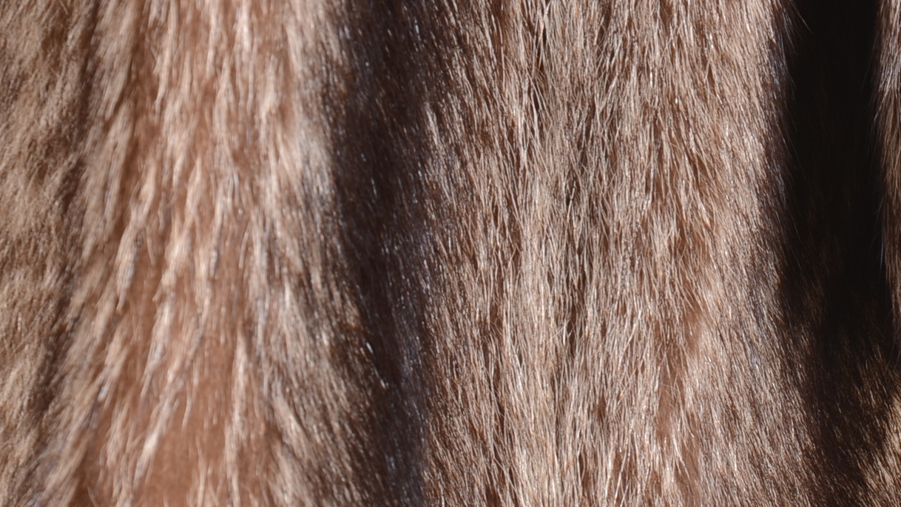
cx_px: 656
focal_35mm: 333
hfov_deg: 6.5
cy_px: 320
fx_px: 7957
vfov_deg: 3.6
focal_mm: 105
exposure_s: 1/100
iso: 160
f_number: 10
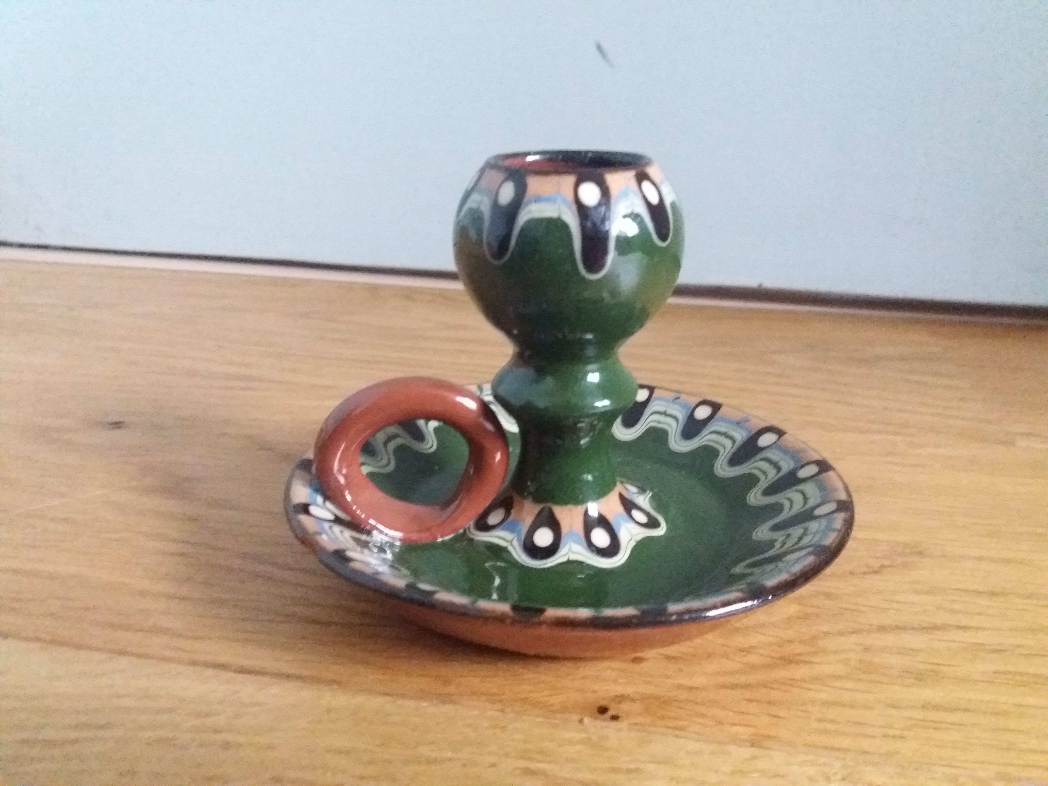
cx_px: 524
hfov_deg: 63.4
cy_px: 393
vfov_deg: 49.7
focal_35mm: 28
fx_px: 848
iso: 1250
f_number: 1.9
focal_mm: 3.7
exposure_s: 1/17
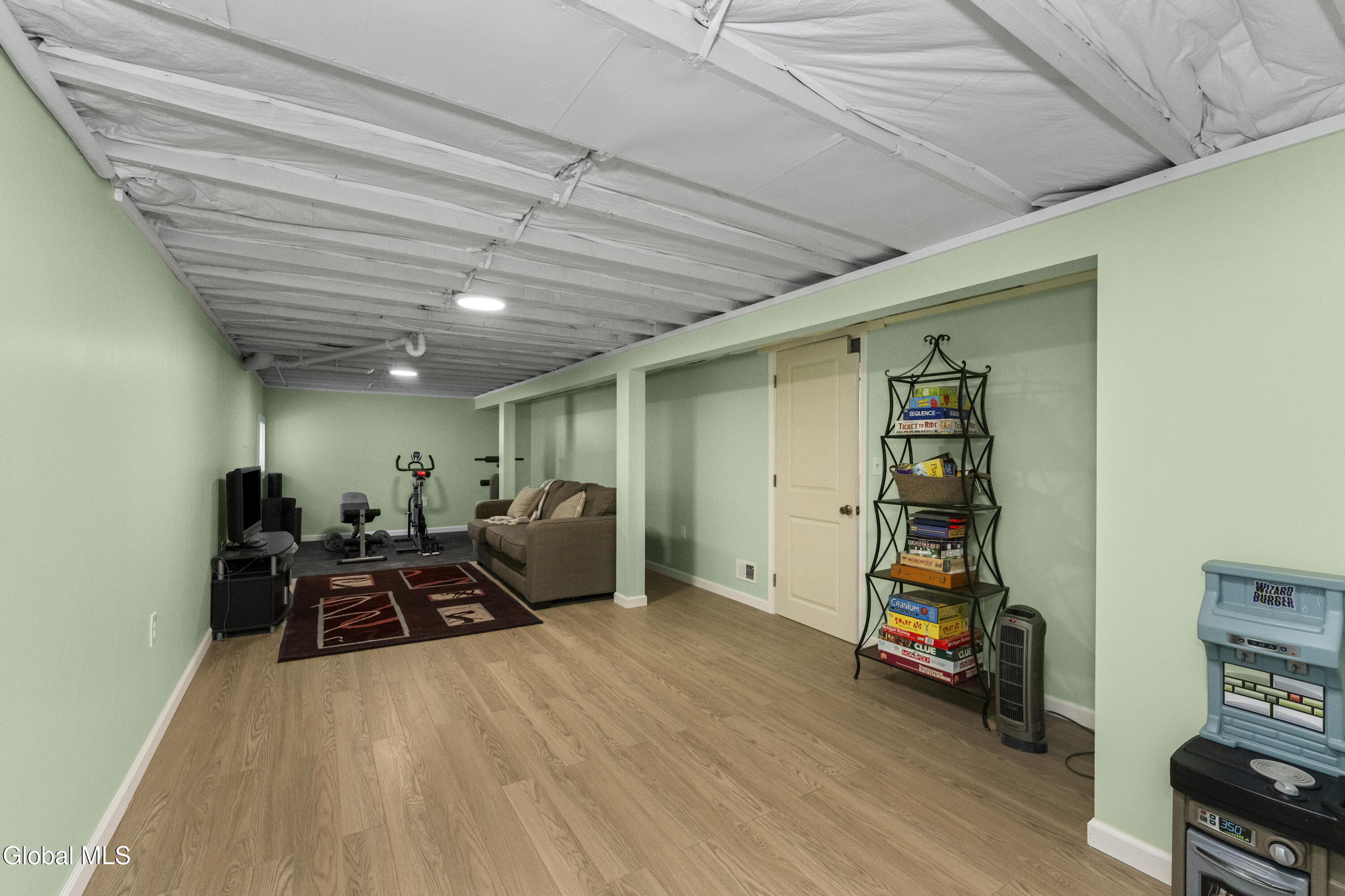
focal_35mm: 15
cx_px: 672
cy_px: 448
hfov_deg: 101.5
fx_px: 549
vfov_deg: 78.4
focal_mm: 14.7
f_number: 7.1
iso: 5000
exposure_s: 1/60
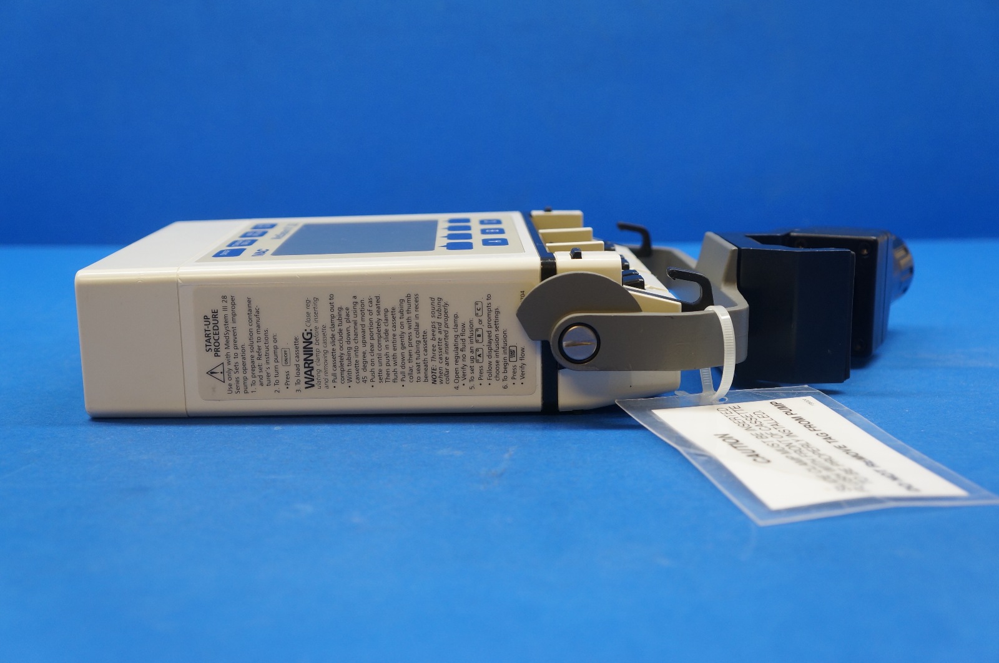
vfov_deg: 30.8
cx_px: 500
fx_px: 1206
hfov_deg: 45.0
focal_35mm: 44
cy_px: 332
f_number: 4.5
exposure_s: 1/80
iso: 400
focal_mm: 29
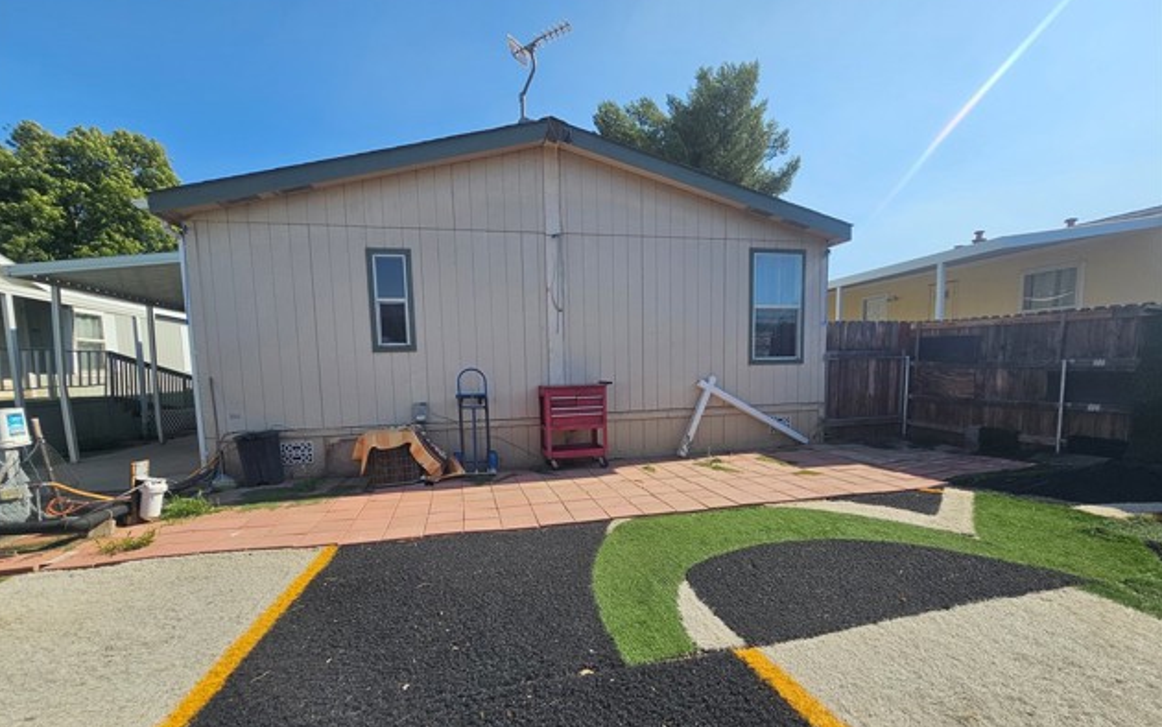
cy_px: 415
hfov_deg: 105.3
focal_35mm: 14
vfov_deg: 78.2
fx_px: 443
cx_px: 574
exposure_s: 1/2296
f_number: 2.2
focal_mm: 2.2
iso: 50
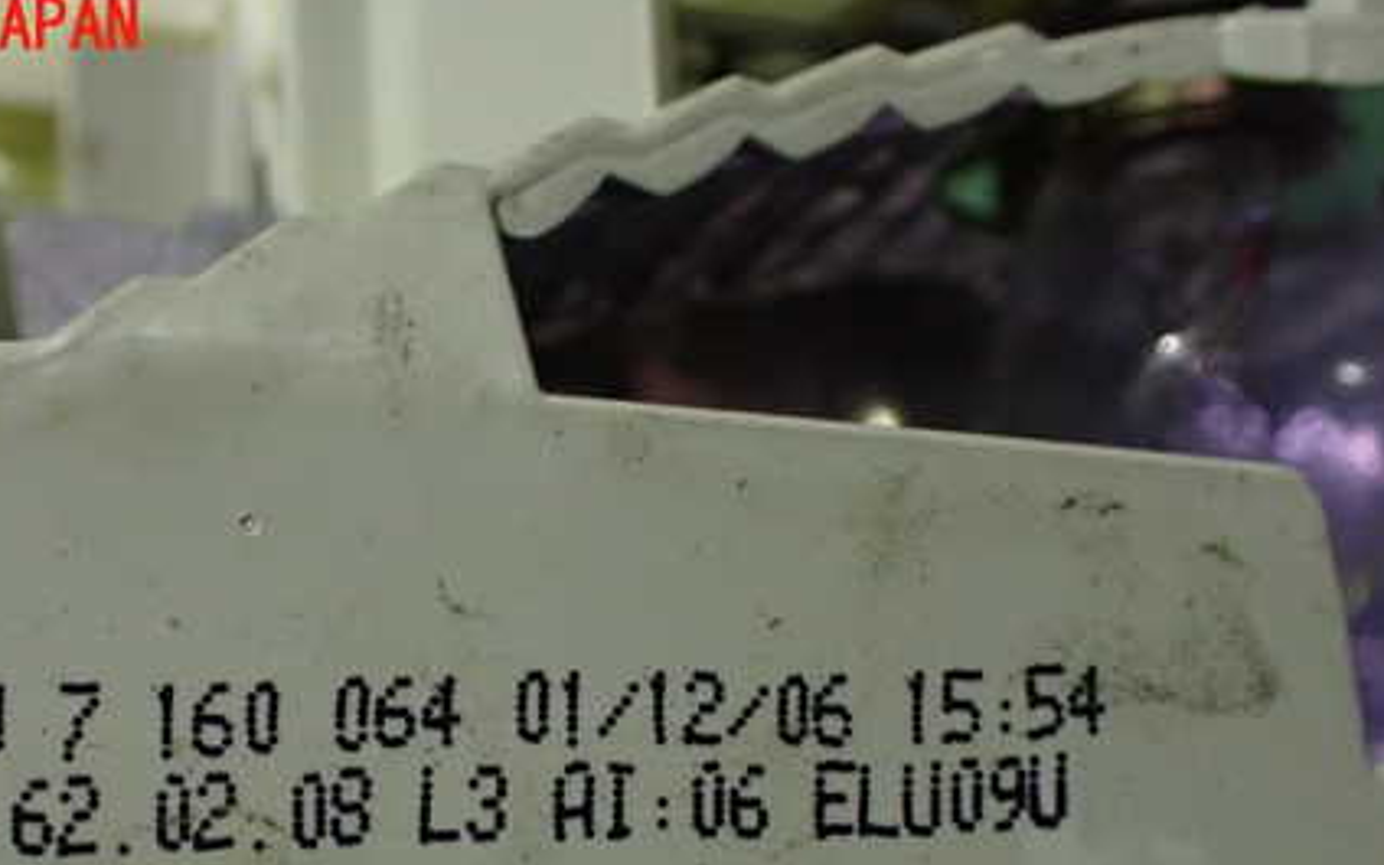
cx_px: 526
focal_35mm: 45
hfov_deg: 44.0
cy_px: 721
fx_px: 1697
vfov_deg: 27.9
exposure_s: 1/40
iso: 800
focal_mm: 5.4
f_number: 2.3
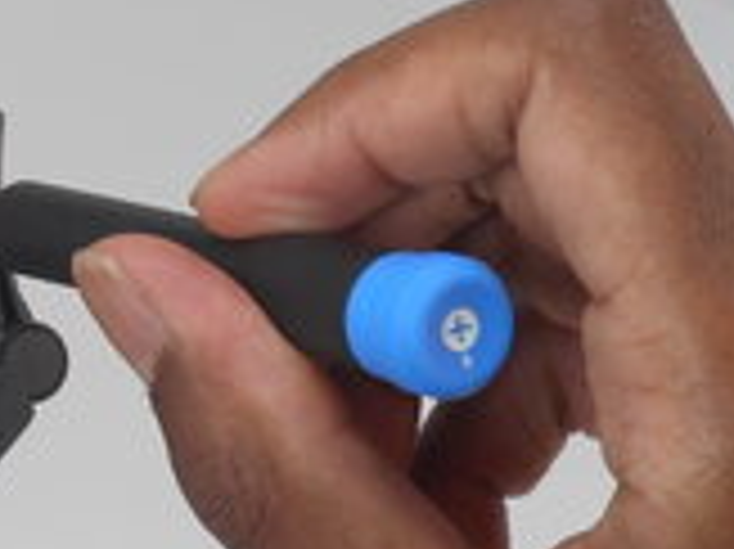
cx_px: -522
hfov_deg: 7.9
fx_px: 5149
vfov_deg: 6.1
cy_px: 162
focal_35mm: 243
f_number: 5.3
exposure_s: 1/40
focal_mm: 12
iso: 80
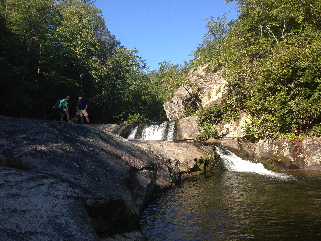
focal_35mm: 33
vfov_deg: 42.9
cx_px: 160
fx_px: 306
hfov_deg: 55.4
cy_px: 120
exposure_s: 1/753
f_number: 2.4
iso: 50
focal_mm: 4.12
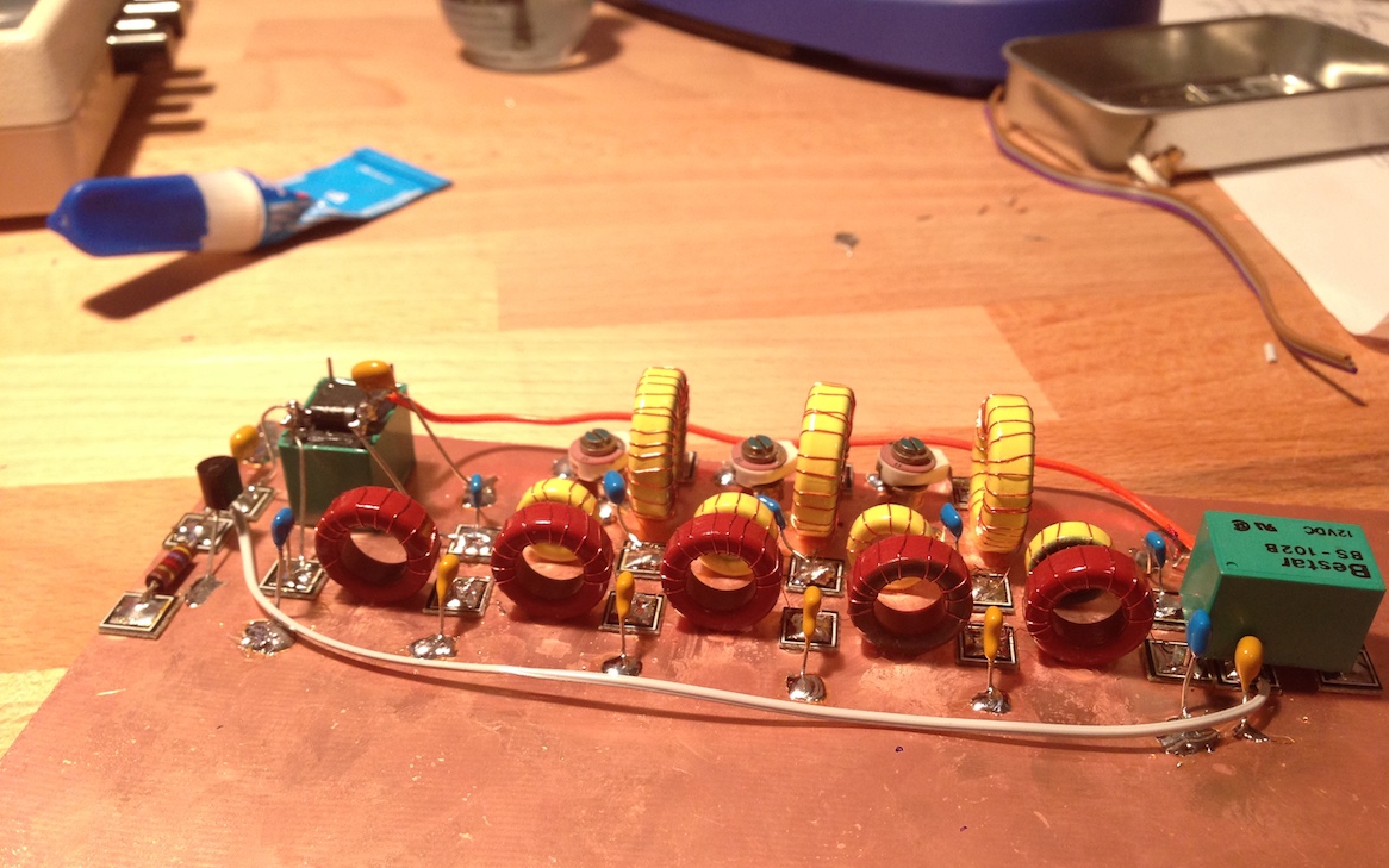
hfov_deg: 54.0
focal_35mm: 36
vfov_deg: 35.2
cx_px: 714
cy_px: 522
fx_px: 1363
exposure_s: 1/20
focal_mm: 4.12
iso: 100
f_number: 2.4
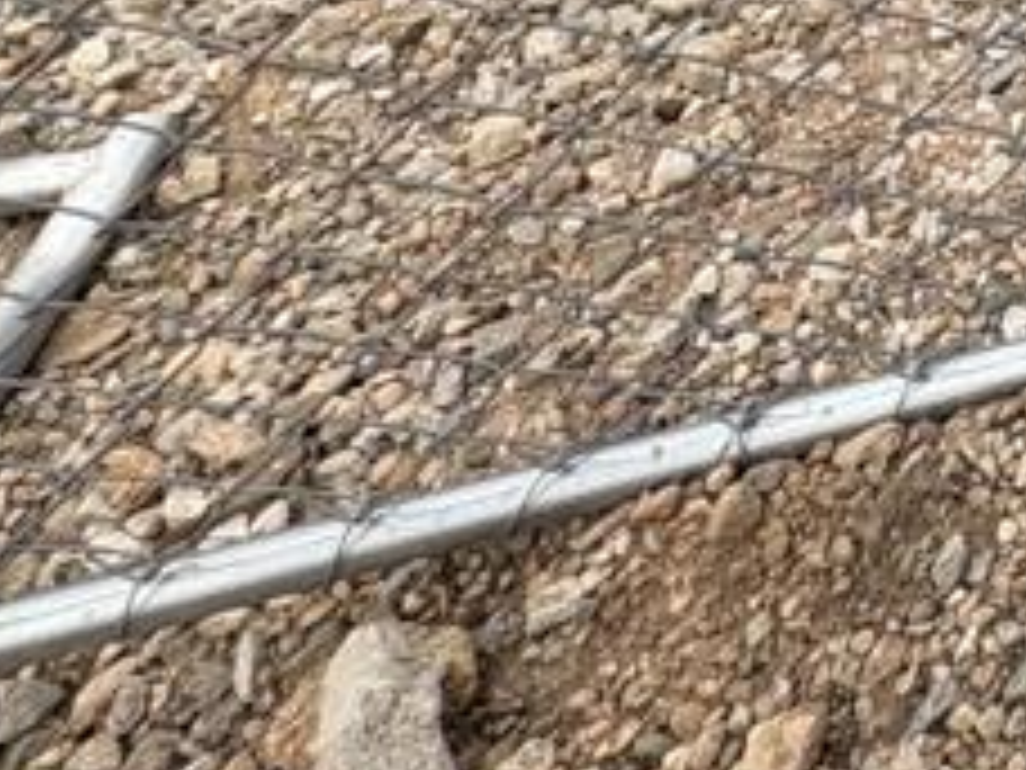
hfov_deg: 19.1
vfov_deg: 17.8
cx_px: 2034
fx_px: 1867
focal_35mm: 63
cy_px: -680
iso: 40
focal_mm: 2.22
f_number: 2.2
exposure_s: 1/1143
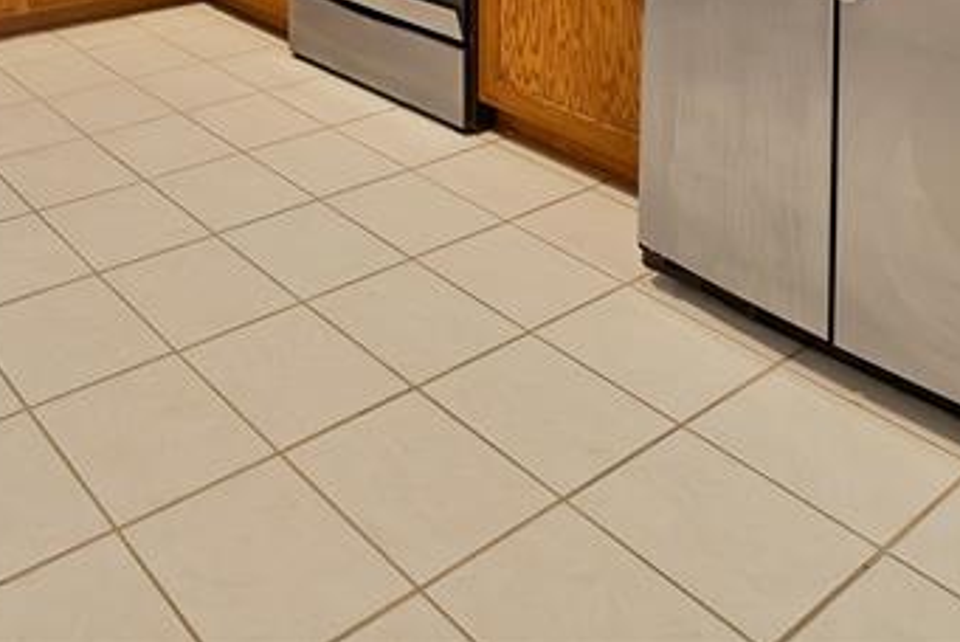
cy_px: -315
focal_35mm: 36
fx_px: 961
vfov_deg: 26.7
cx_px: 138
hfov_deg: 48.7
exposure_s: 1/2.5
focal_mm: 12
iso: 640
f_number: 9
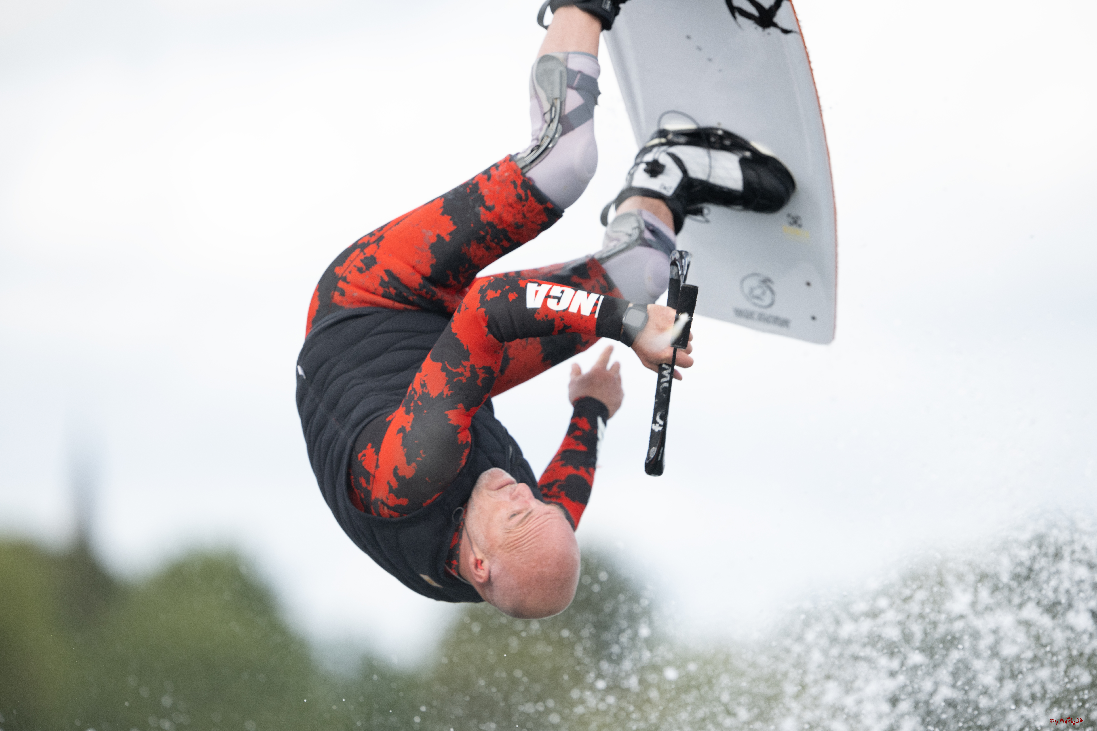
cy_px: 366
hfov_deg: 5.2
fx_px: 12188
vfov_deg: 3.4
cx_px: 548
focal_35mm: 400
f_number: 4
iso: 320
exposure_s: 1/1600
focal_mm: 400
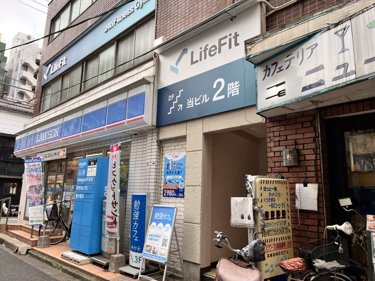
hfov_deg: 67.3
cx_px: 188
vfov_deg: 53.1
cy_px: 140
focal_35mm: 26
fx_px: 282
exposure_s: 1/389
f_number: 1.6
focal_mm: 5.1
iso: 50
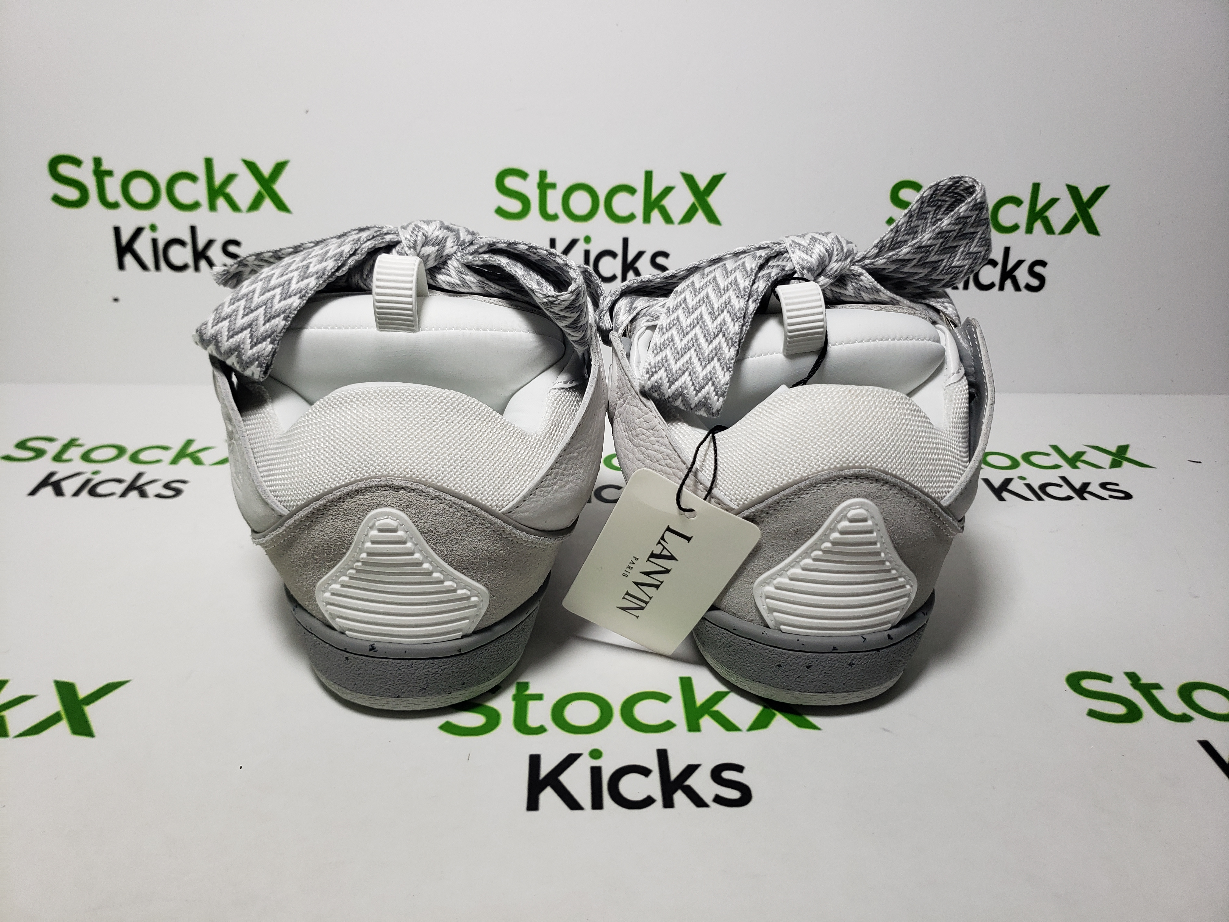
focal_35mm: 26
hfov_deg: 67.3
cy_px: 461
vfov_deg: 53.1
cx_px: 614
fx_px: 923
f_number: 1.5
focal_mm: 4.3
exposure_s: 1/495
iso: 50
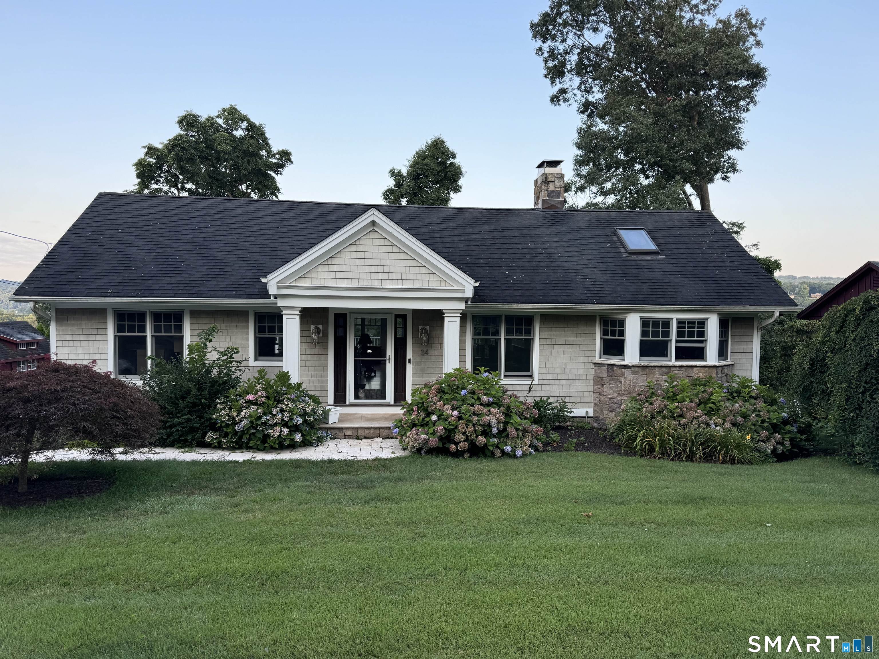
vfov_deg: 56.8
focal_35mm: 24
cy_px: 330
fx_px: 609
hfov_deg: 71.6
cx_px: 440
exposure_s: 1/407
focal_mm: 6.76
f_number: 1.78
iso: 80
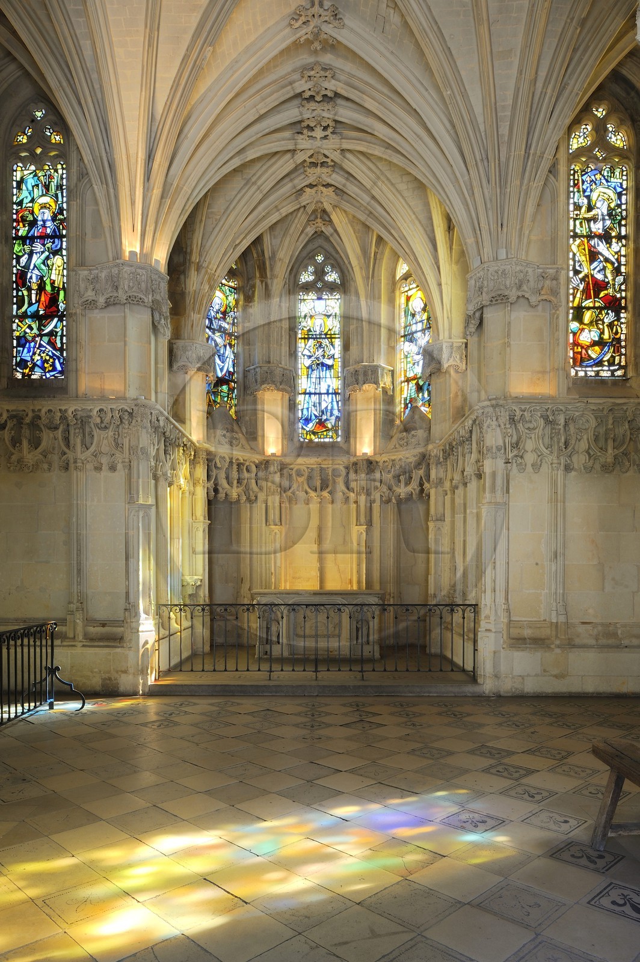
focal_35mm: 24
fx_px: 641
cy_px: 481
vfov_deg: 73.8
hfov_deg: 53.1
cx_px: 320
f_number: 16
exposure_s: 1/2.5
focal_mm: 24
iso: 200
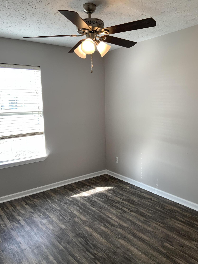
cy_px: 132
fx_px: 221
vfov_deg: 61.7
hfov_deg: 48.2
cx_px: 99
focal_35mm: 29
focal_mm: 3
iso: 32
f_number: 1.8
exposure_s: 1/120
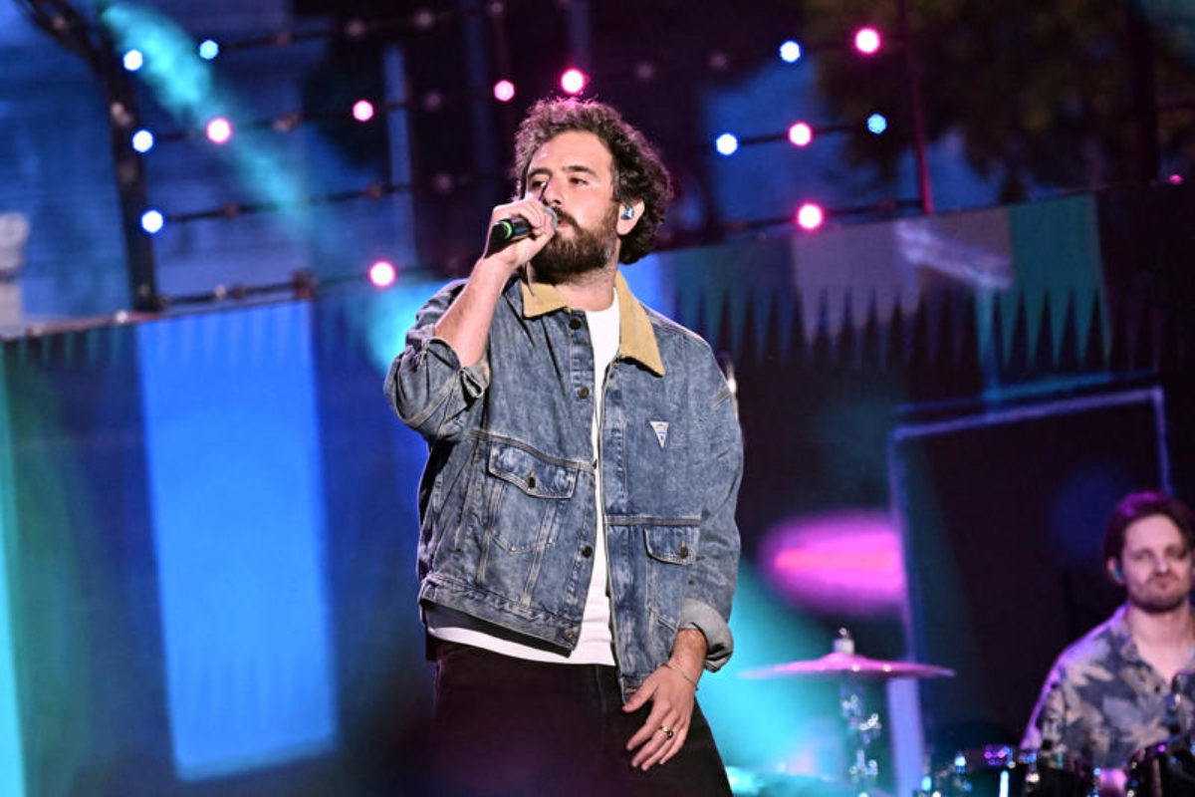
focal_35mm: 420
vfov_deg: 3.3
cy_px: 398
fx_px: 13941
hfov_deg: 4.9
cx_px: 598
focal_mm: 280
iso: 4000
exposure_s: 1/160
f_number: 5.3
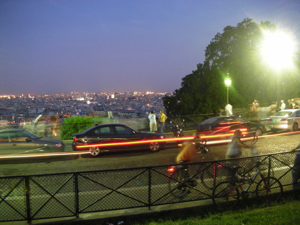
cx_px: 150
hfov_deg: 52.6
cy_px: 112
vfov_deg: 40.7
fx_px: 303
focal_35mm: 35
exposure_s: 2
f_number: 3
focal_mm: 5.8
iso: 200
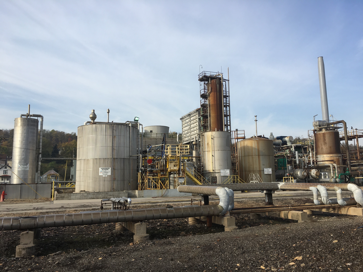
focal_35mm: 29
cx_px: 182
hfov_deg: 61.7
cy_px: 136
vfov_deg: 48.2
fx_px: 304
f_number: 2.2
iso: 25
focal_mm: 4.15
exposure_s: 1/1054
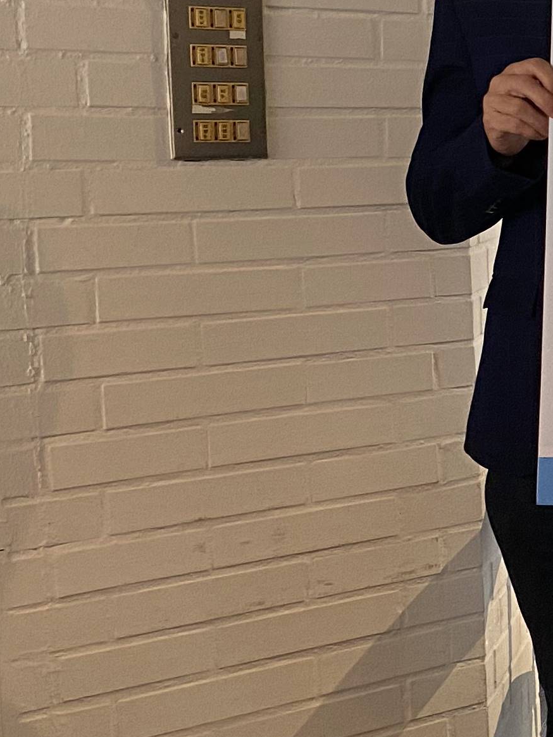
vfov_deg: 21.7
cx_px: 1143
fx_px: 1917
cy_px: 285
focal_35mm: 90
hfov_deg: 13.7
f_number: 1.8
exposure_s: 1/60
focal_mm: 4.25
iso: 100
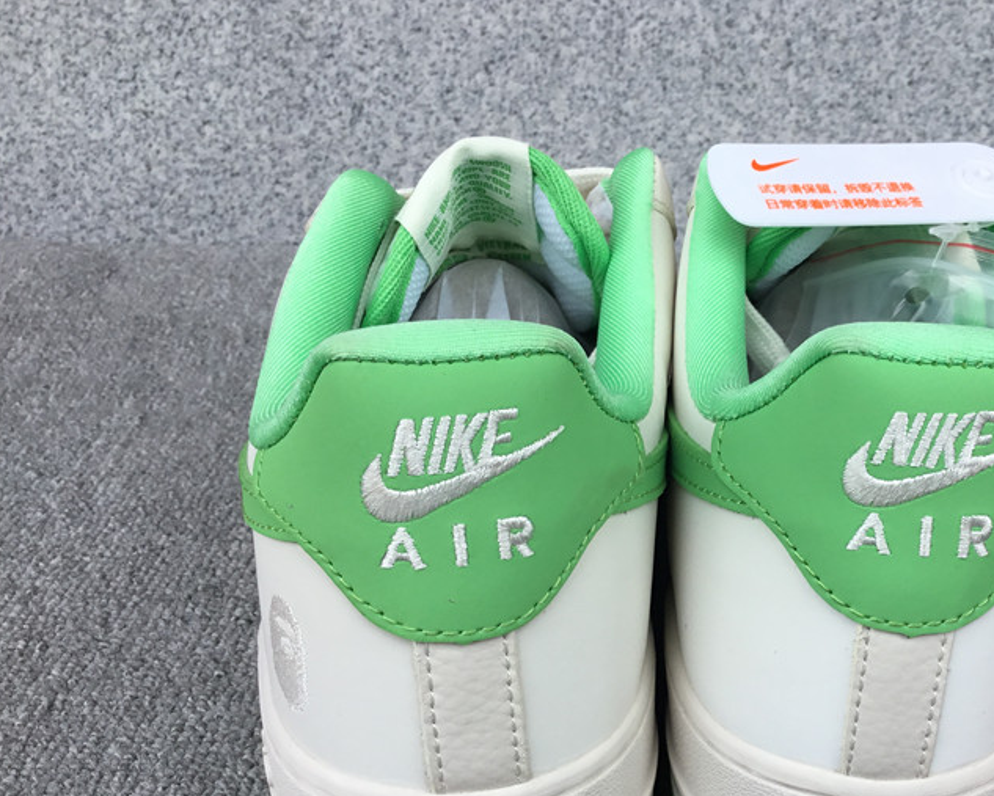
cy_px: 453
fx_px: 1266
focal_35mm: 43
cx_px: 702
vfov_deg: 34.9
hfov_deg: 42.0
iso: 25
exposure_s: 1/342
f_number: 2.4
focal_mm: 3.3
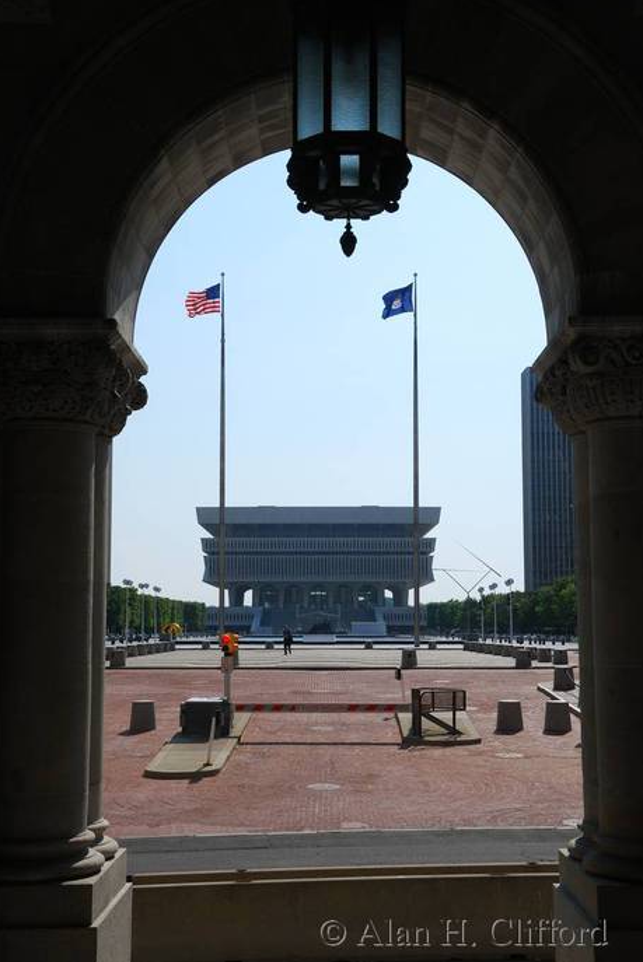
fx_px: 1391
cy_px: 476
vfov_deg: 38.2
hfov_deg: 26.0
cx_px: 319
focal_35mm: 52
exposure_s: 1/320
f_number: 9
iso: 100
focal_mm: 34
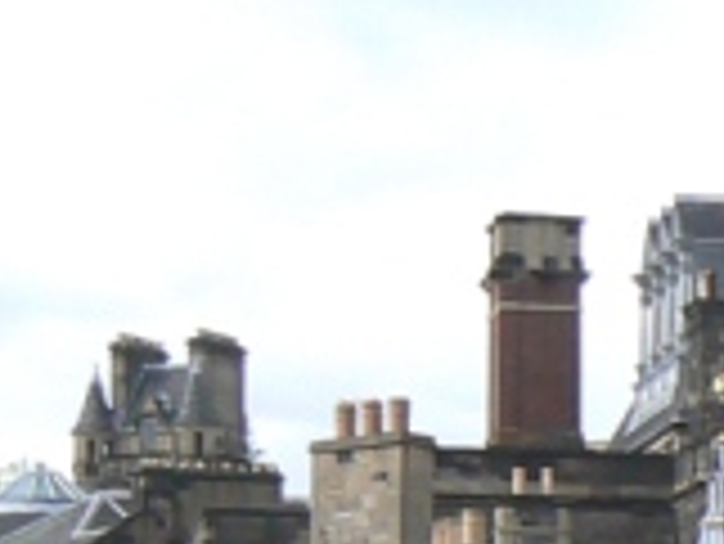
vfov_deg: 6.4
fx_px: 4793
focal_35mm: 229
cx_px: 985
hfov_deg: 8.5
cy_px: 841
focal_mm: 6
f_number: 5.6
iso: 80
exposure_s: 1/320
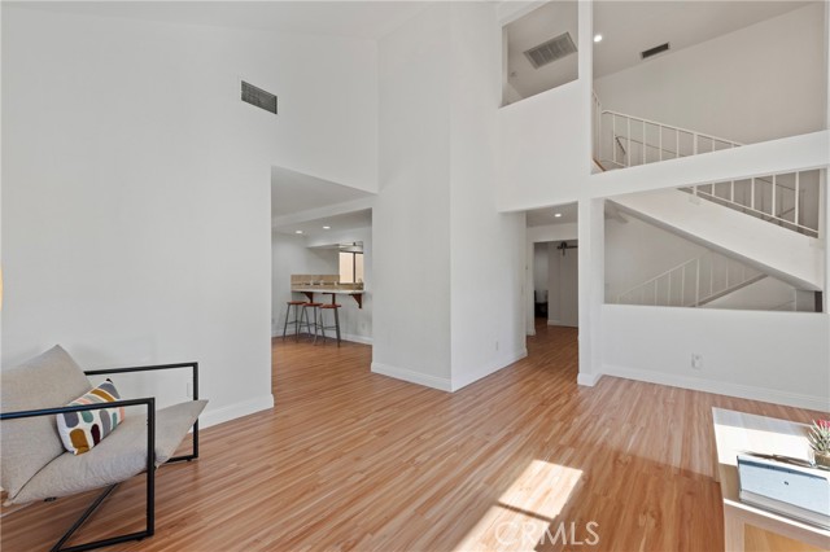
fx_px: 323
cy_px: 276
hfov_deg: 104.3
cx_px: 415
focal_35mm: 14
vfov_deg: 81.1
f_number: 9.5
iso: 200
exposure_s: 1/10
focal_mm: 14
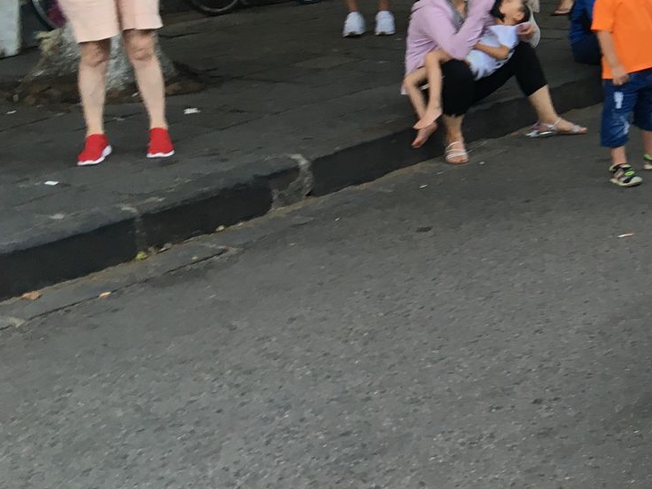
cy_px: -84
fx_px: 1507
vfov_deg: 17.6
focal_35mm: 80
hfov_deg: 22.2
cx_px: 818
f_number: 2.2
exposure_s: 1/33
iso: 25
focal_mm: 4.15
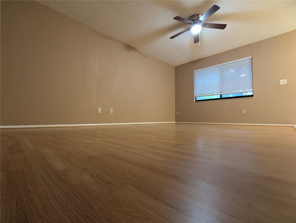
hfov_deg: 94.4
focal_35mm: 16
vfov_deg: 78.2
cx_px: 148
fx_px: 137
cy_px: 112
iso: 427
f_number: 2.2
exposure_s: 1/24
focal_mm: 2.35
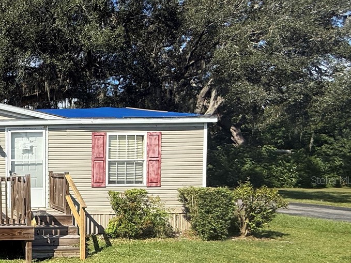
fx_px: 335
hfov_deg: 41.3
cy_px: 180
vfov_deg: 42.2
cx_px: -54
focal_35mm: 33
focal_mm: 2.22
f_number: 2.2
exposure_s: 1/2237
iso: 50
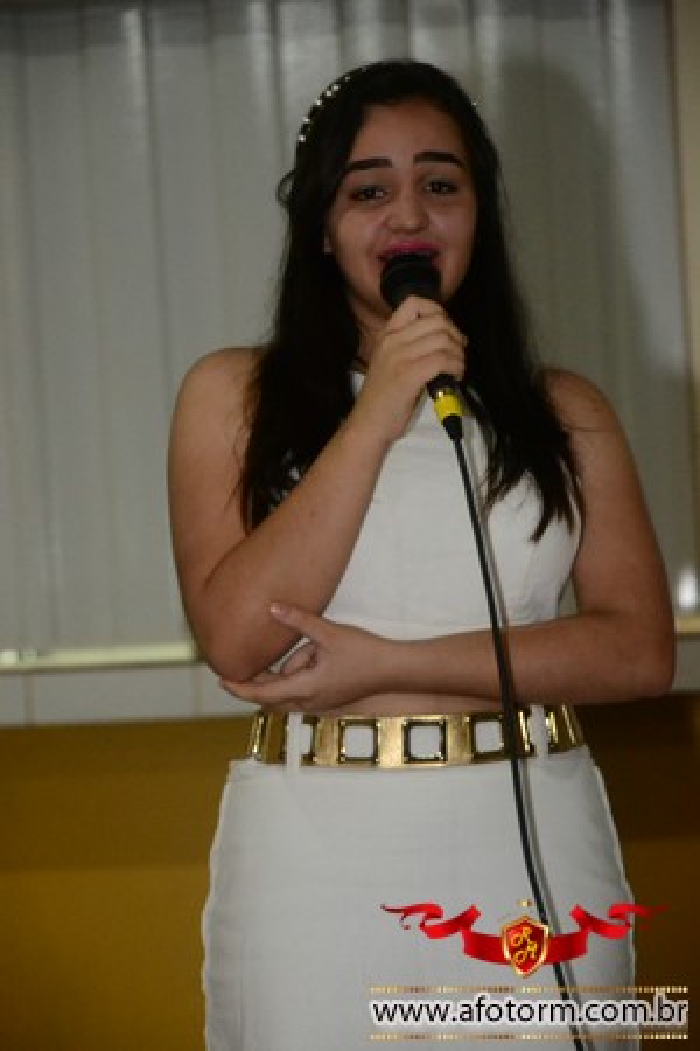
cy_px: 526
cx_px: 350
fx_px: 4593
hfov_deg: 8.7
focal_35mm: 158
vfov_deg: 13.0
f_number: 5.6
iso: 3200
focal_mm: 105
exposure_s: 1/80
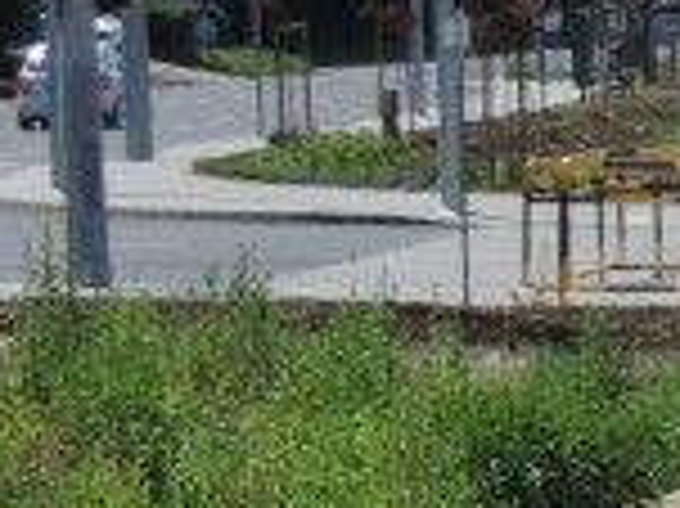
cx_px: 1567
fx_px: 7302
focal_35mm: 372
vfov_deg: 4.0
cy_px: 184
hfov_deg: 5.2
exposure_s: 1/800
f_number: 3.9
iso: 80
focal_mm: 12.4
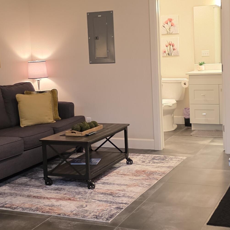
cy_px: 97
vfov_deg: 28.1
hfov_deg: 28.2
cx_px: 109
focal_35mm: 61
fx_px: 459
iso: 640
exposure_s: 1/120
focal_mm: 6.3
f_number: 1.7
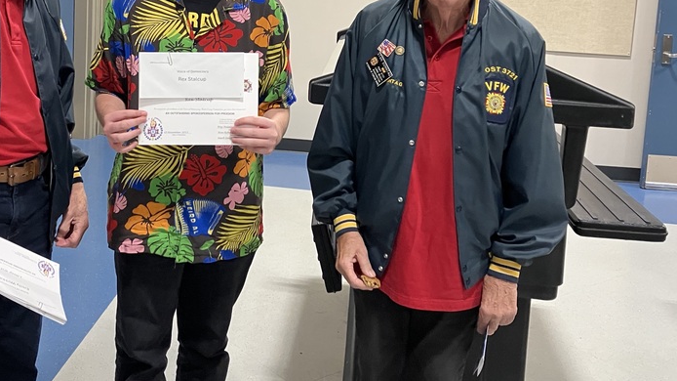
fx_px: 808
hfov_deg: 44.7
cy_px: 55
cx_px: 217
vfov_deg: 25.8
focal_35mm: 45
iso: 160
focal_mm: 3.99
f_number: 1.8
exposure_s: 1/60
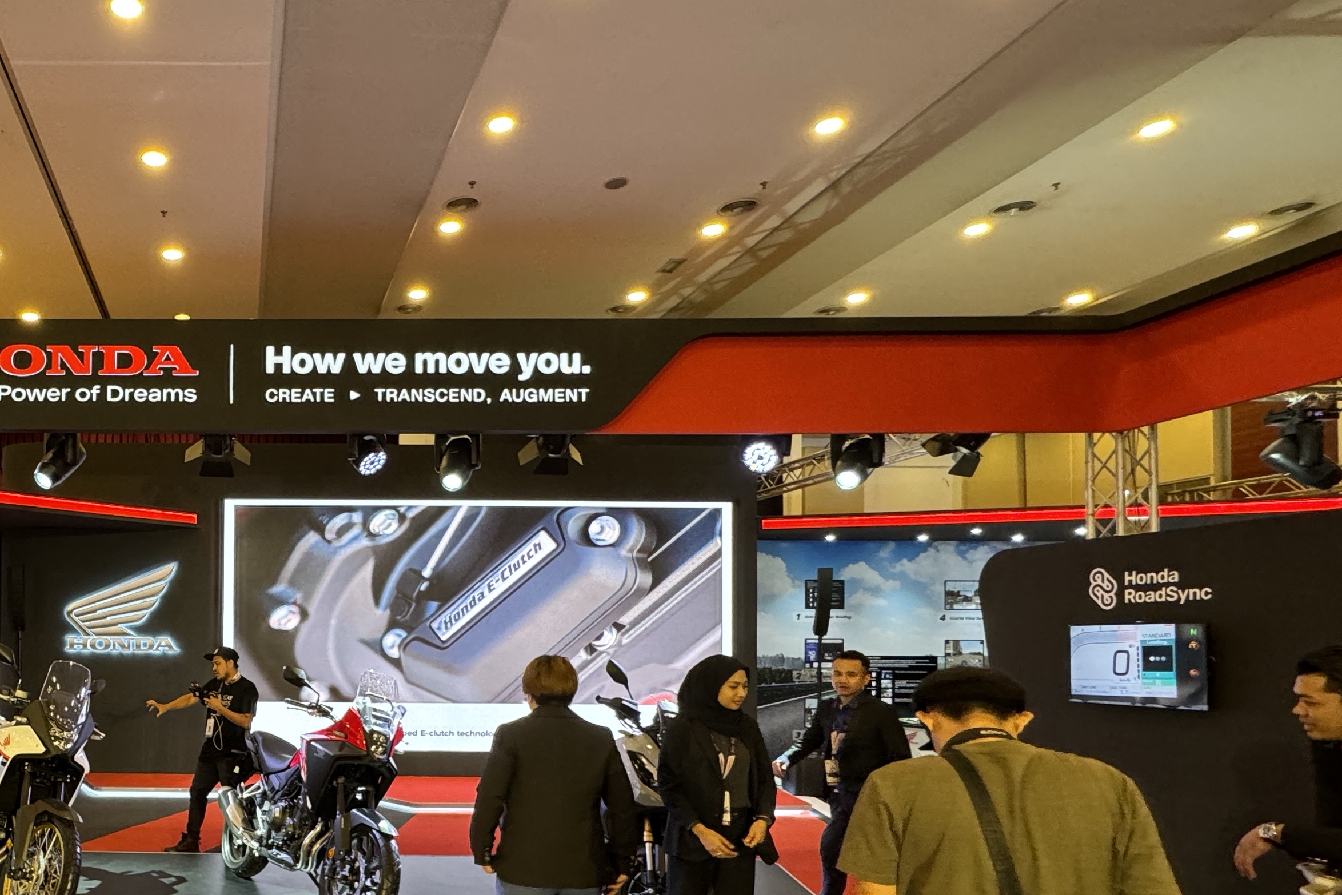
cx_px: 233
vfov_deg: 49.9
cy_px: 630
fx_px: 932
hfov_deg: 64.0
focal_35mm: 25
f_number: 2.2
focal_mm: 2.22
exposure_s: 1/50
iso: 250
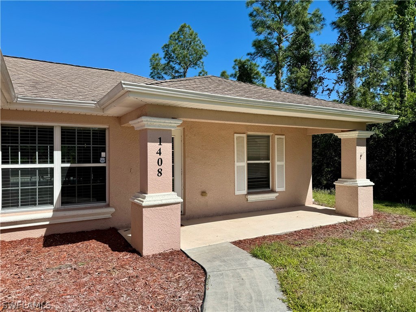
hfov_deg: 71.6
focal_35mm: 24
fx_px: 288
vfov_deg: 56.8
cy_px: 156
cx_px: 208
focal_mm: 6.86
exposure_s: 1/5814
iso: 80
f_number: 1.78
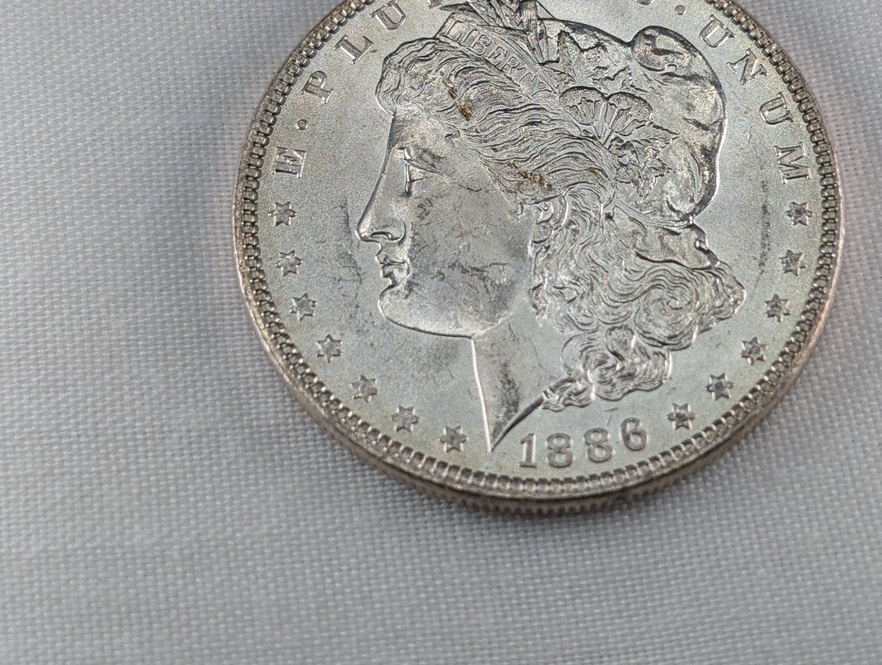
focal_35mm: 67
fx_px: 1710
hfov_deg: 28.8
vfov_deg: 21.9
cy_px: 214
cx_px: 555
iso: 24
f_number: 1.68
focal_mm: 6.9
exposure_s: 1/978
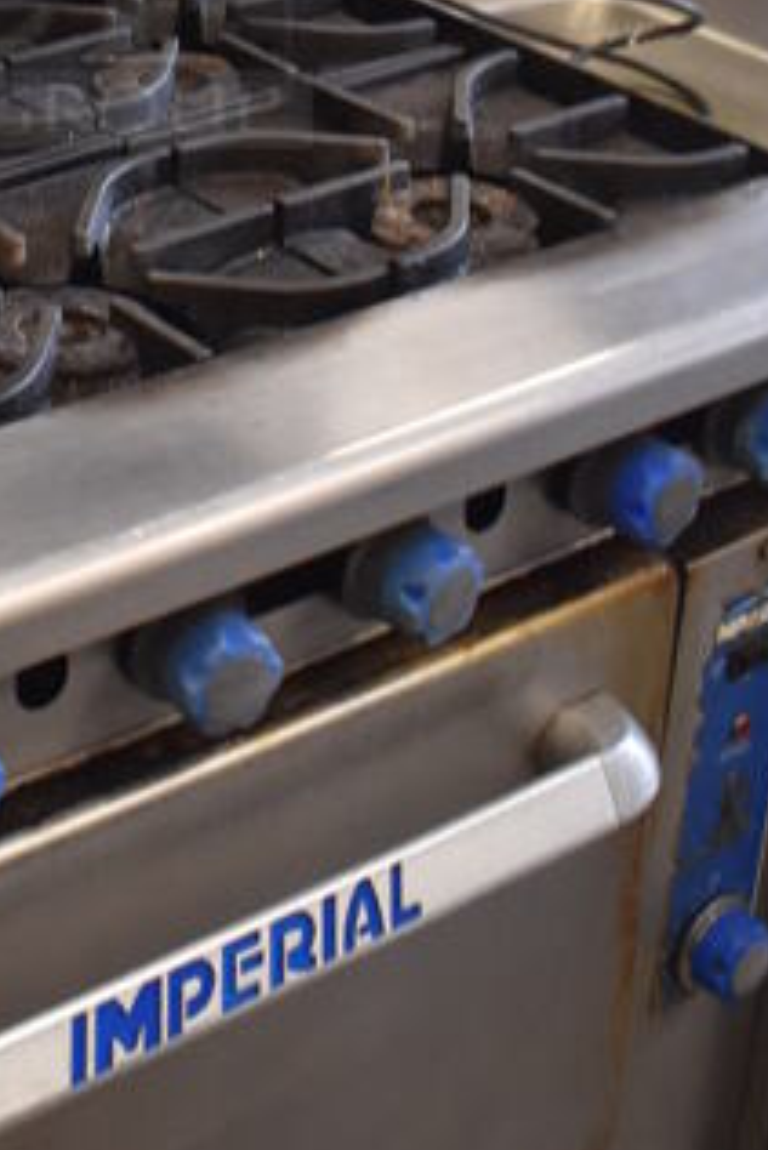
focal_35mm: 78
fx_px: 2493
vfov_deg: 24.6
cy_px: -42
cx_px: -91
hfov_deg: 16.9
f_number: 3.5
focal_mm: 18
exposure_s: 1/125
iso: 900
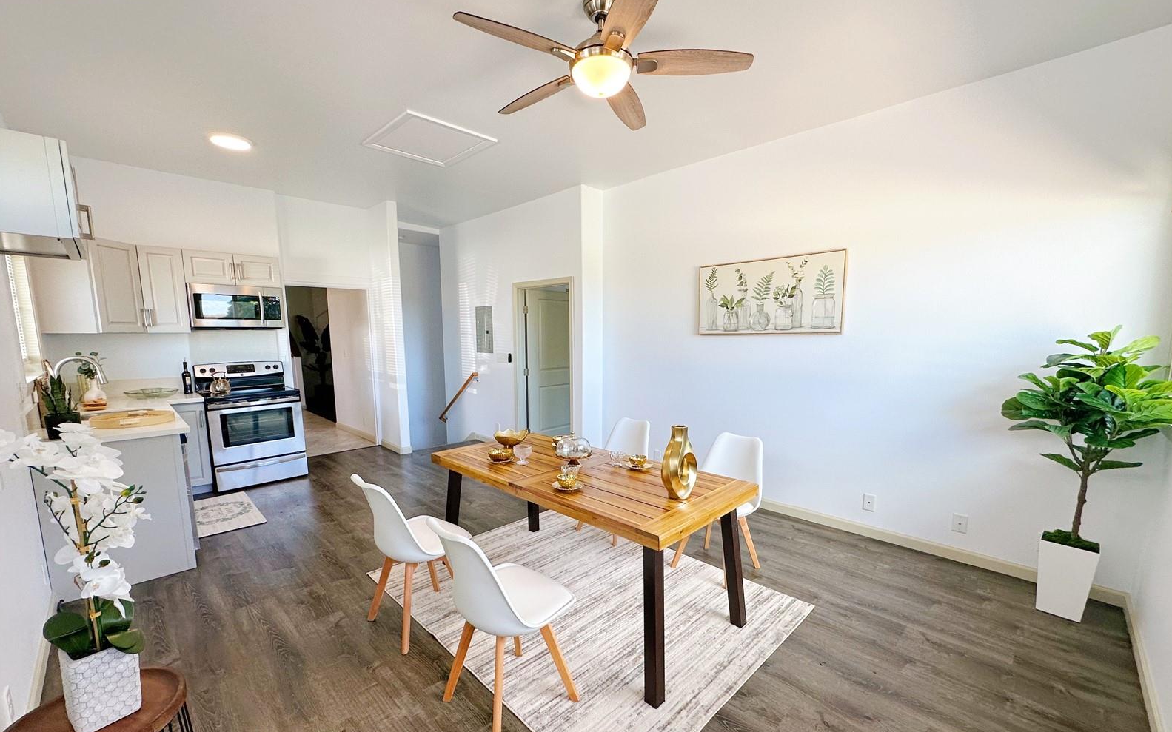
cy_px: 400
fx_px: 479
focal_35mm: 15
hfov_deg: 101.5
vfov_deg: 74.6
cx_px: 587
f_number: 2.2
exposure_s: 1/120
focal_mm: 2.22
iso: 100
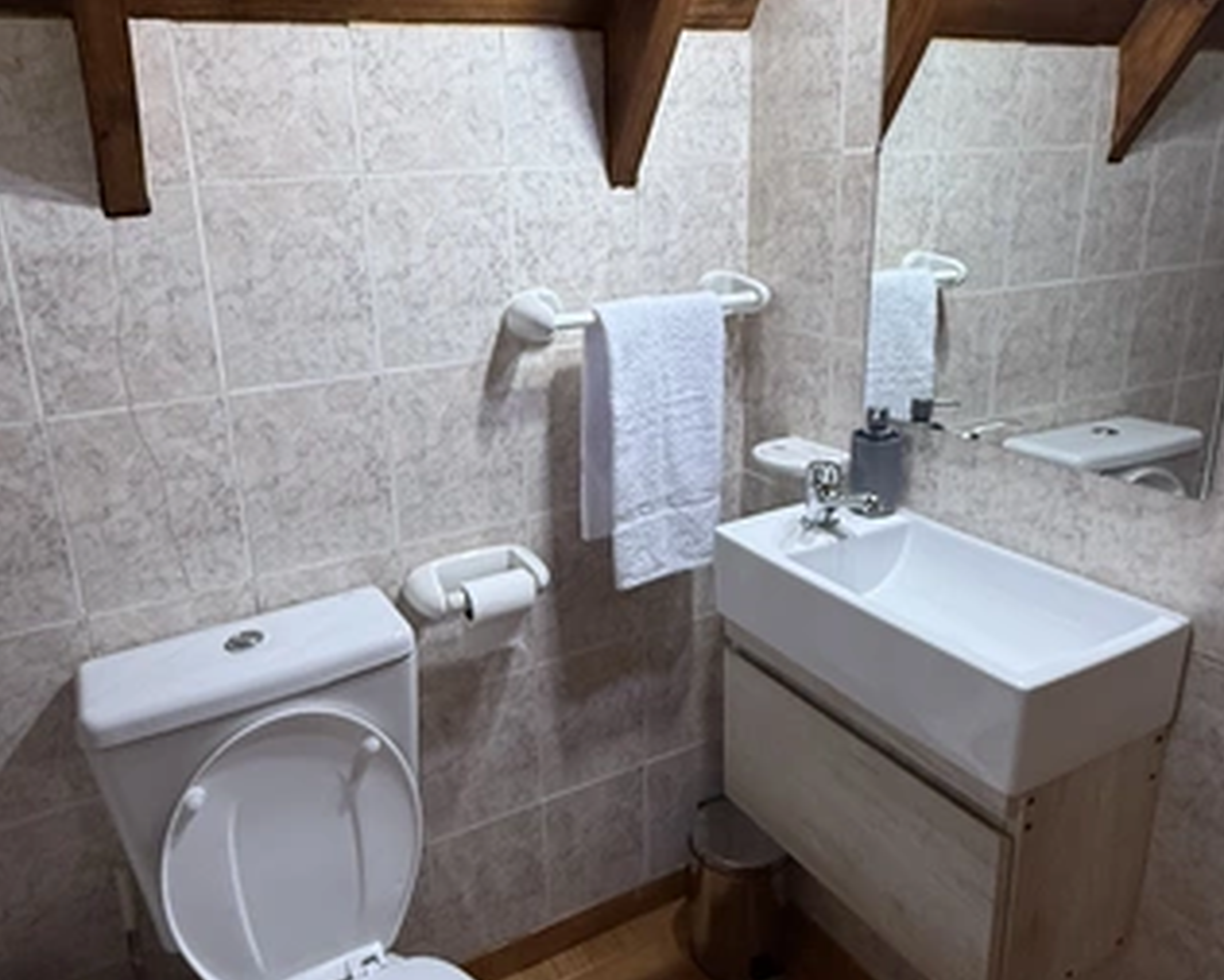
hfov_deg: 82.9
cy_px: 449
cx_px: 538
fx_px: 689
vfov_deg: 70.8
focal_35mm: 19
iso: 320
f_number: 2.2
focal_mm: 2.22
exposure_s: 1/100
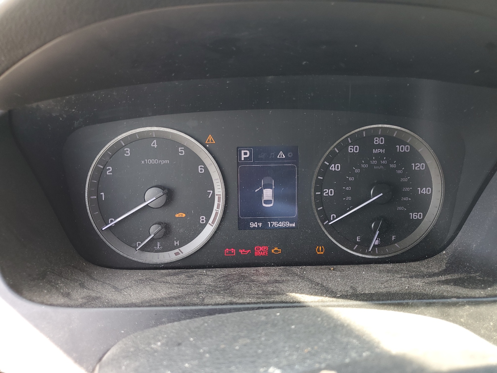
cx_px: 248
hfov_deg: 67.3
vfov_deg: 53.1
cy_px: 186
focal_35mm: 26
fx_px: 373
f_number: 1.5
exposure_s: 1/60.2
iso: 50
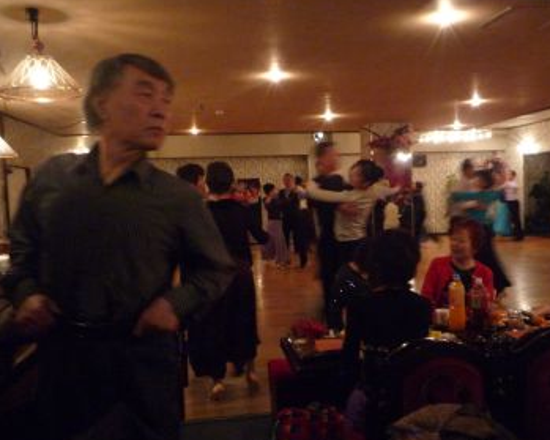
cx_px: 331
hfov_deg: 51.2
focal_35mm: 35
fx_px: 570
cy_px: 229
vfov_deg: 42.2
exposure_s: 1/8
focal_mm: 4.4
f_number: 2.8
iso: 400
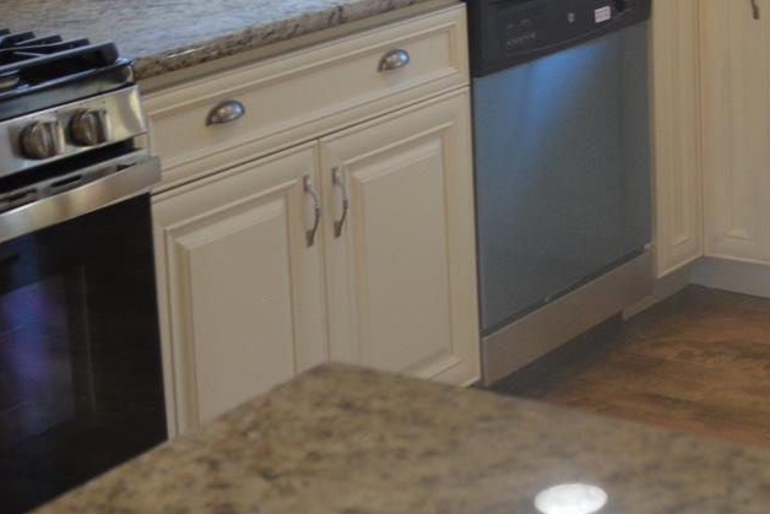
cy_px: -264
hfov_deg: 22.1
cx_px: 802
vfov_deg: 14.5
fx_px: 1883
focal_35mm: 88
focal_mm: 18
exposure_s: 1/60
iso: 500
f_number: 4
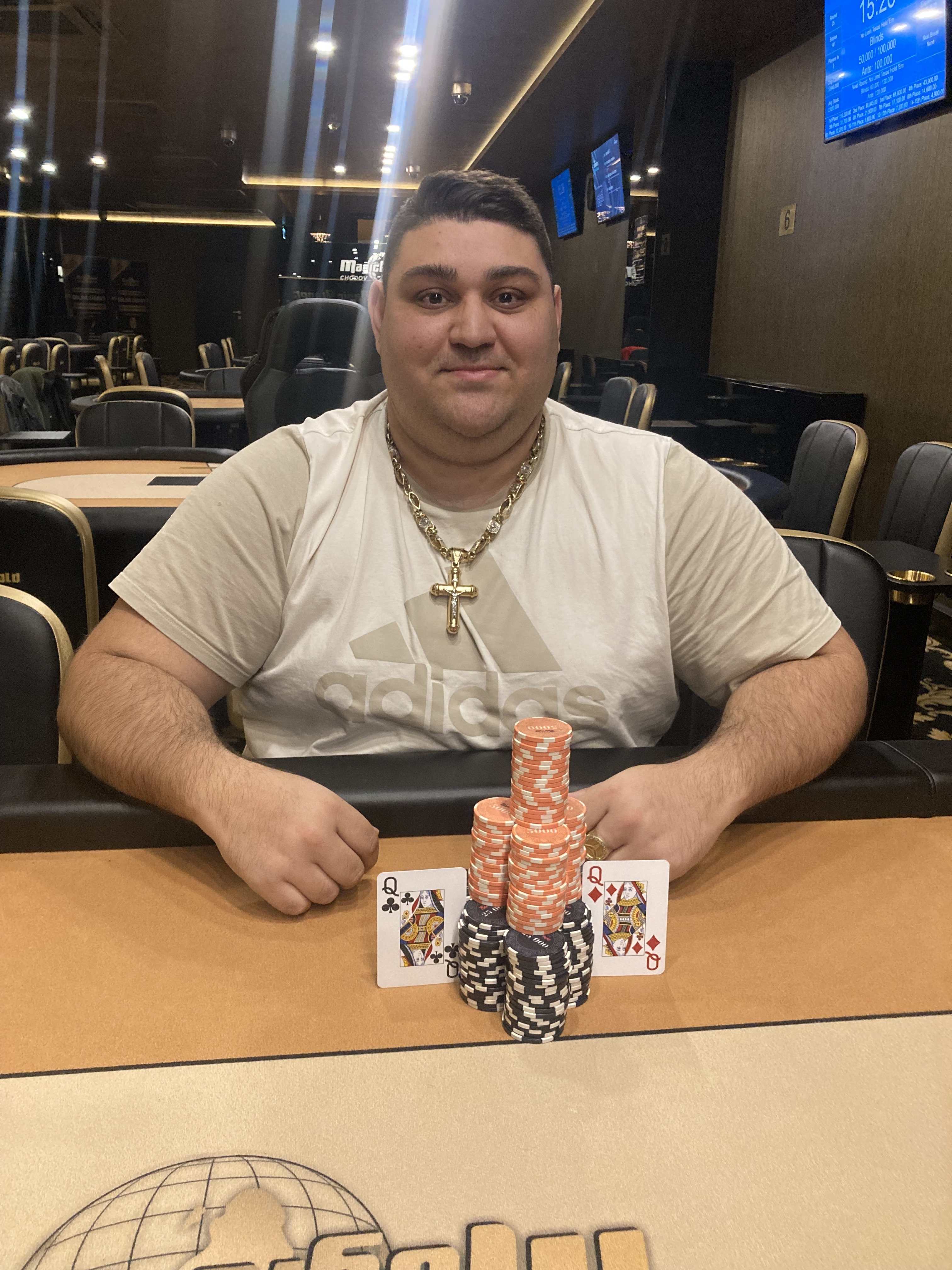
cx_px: 476
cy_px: 635
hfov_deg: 49.7
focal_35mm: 28
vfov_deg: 63.4
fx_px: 1027
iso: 320
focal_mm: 3.99
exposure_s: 1/51
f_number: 1.8
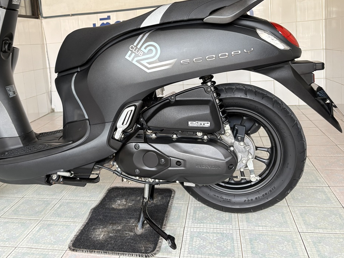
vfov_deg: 39.1
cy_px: 82
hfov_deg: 50.7
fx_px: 358
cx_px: 123
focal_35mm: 36
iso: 125
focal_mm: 5.96
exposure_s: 1/60
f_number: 1.6
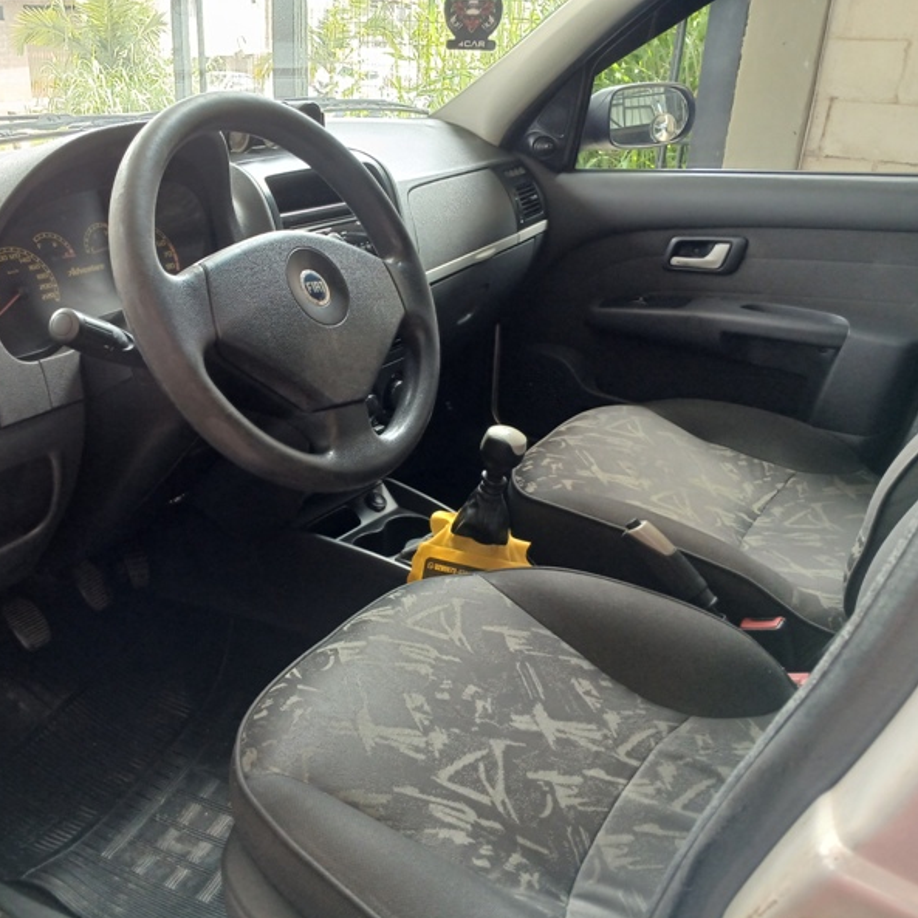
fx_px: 930
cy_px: 463
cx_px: 327
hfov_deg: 51.8
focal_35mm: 31
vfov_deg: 52.5
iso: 200
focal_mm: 3.98
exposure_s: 1/60
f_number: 1.8
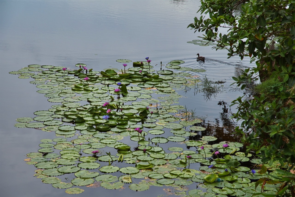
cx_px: 148
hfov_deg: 17.1
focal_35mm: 120
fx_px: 983
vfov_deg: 11.4
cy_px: 98
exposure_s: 1/250
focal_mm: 120
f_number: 7.1
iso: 100
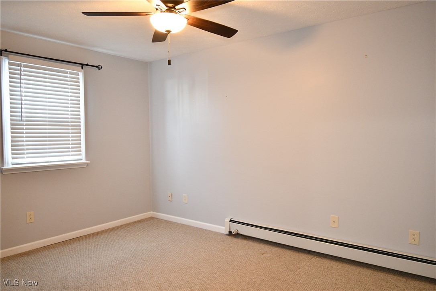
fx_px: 303
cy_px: 146
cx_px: 218
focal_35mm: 25
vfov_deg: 51.3
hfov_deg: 71.5
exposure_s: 1/25
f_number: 5.3
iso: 1100
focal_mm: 17
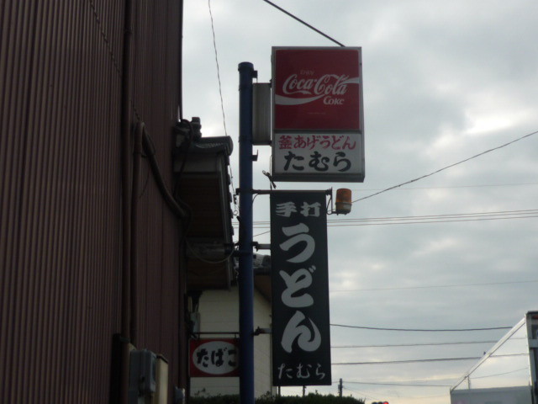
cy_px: 202
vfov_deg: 24.0
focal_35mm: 61
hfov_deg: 31.7
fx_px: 948
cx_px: 269
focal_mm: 6.3
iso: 100
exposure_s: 1/1000
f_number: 2.9
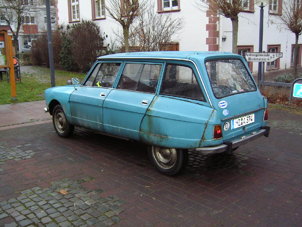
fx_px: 314
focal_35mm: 36
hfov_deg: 51.4
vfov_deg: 39.7
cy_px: 114
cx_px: 151
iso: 100
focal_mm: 5.6
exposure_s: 1/30
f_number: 2.8
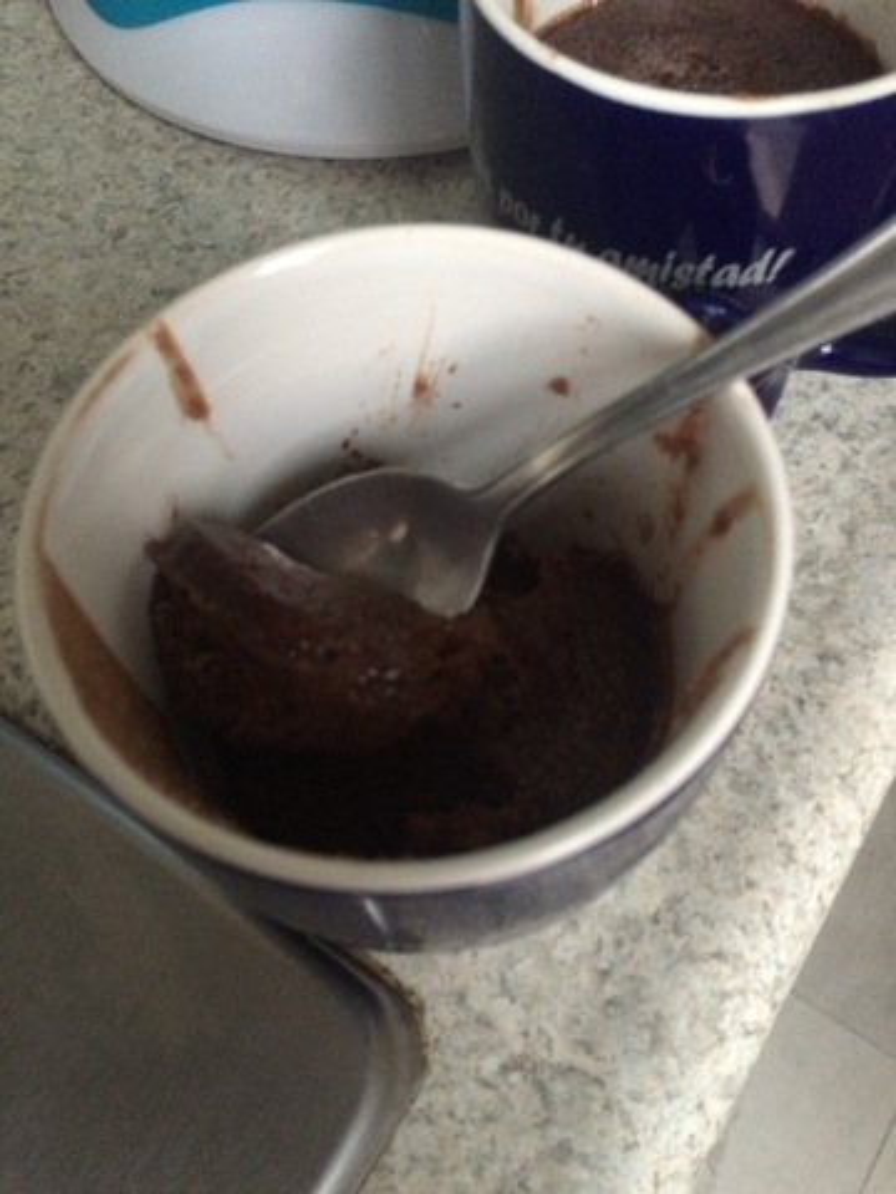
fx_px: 1001
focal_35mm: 29
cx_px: 448
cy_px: 597
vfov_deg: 61.7
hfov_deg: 48.2
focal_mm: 4.15
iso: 320
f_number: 2.2
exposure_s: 1/15
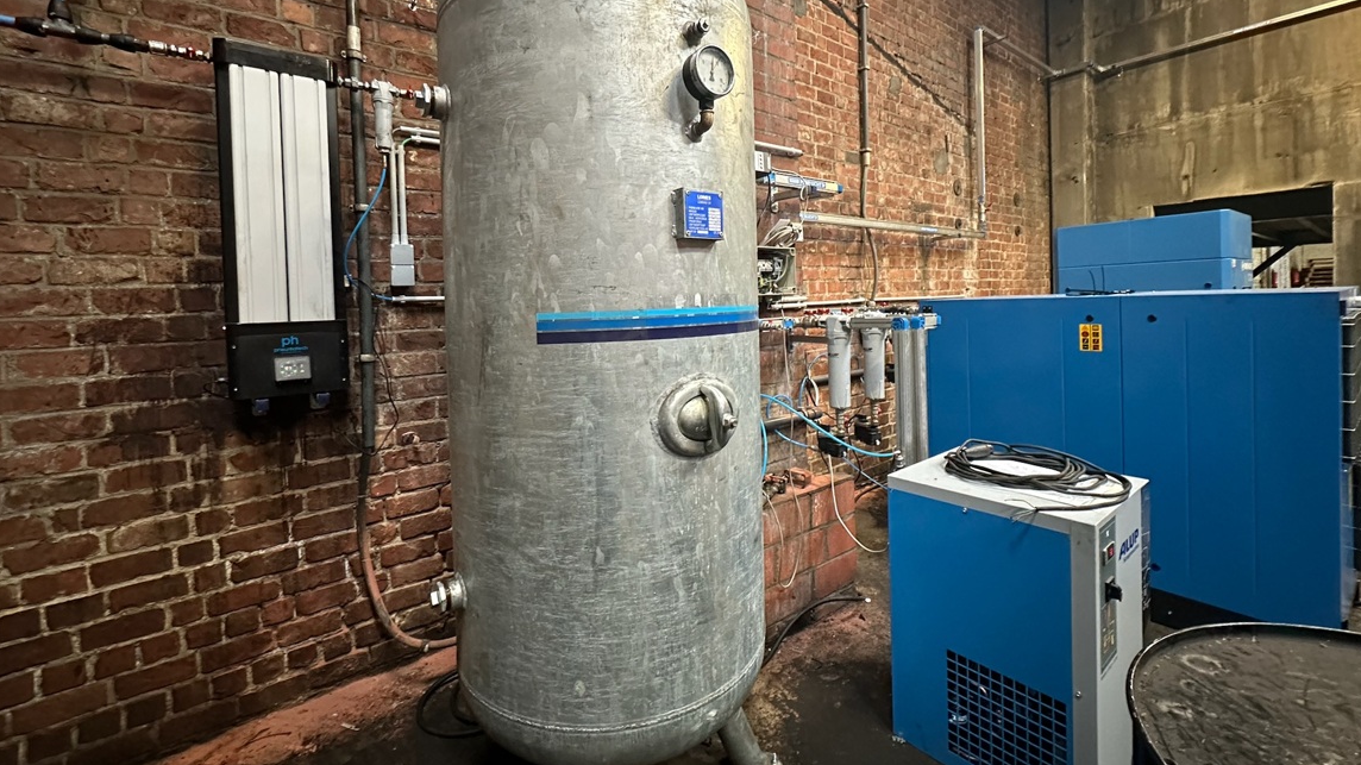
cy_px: 314
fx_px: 577
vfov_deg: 66.5
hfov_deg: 99.4
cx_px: 680
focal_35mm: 16
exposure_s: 1/50
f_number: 2.2
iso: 1000
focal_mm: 2.22
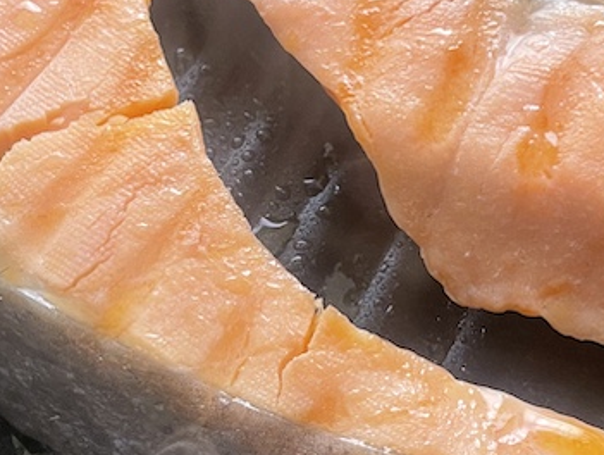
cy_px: 209
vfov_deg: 19.9
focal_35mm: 74
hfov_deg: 26.3
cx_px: 265
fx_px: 1293
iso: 125
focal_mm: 4.2
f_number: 1.6
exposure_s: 1/60
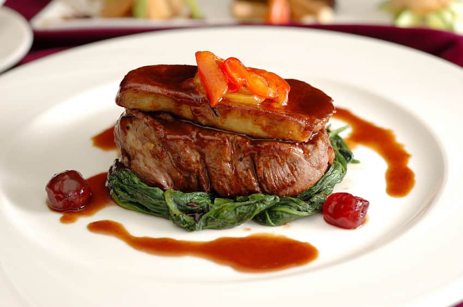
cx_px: 232
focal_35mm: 75
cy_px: 154
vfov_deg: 18.1
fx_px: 963
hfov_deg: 27.0
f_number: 4
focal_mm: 50
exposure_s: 1/15
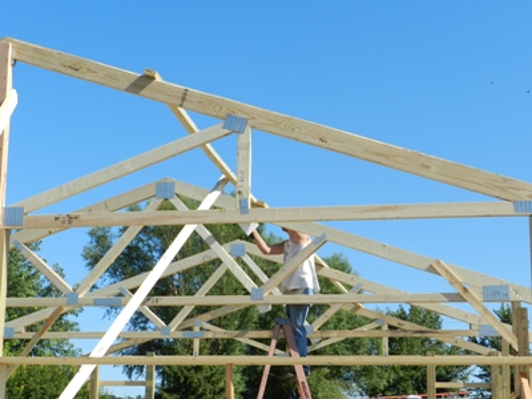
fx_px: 1045
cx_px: 266
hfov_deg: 28.6
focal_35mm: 68
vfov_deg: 21.6
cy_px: 200
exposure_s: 1/800
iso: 160
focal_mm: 12.1
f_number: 4.7
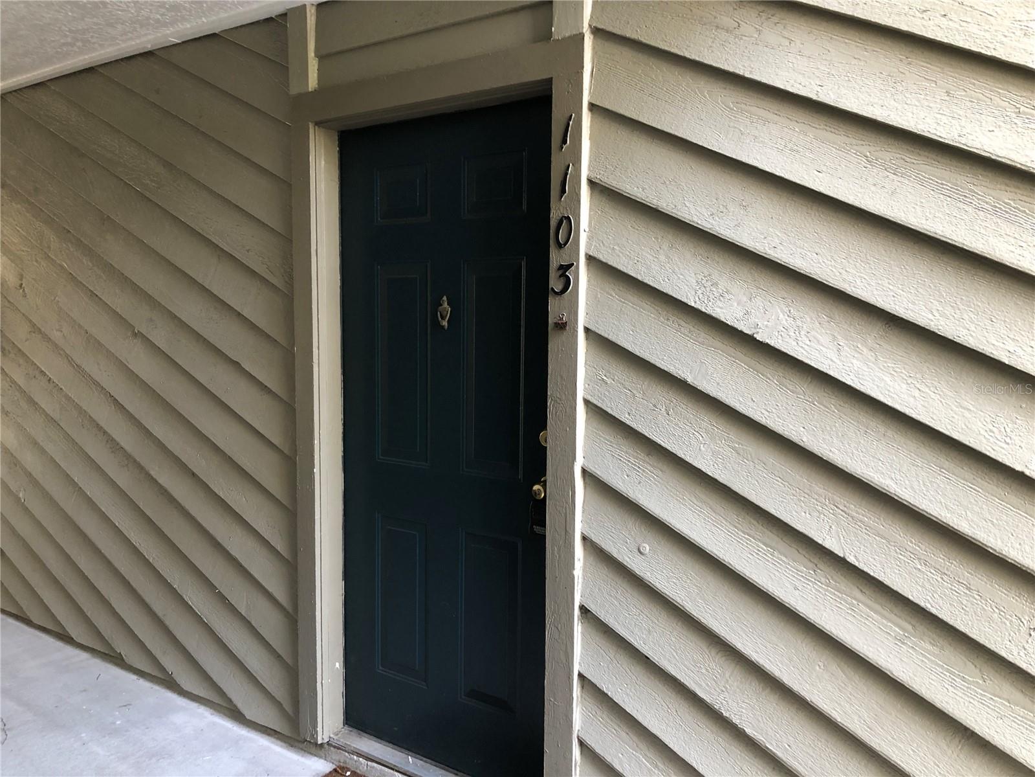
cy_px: 388
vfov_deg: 49.7
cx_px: 518
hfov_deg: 63.4
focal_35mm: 28
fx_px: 837
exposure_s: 1/15
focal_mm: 3.99
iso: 40
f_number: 1.8
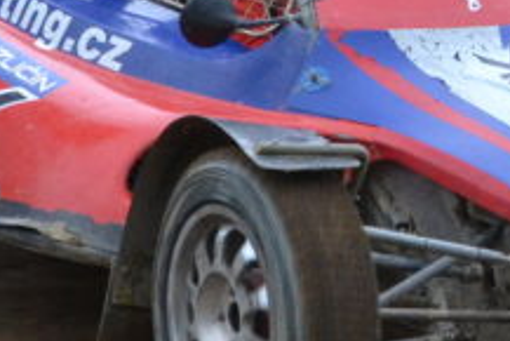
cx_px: 458
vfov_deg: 4.9
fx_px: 3969
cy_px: -103
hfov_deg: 7.3
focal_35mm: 280
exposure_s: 1/500
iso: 1600
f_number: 7.1
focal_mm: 30
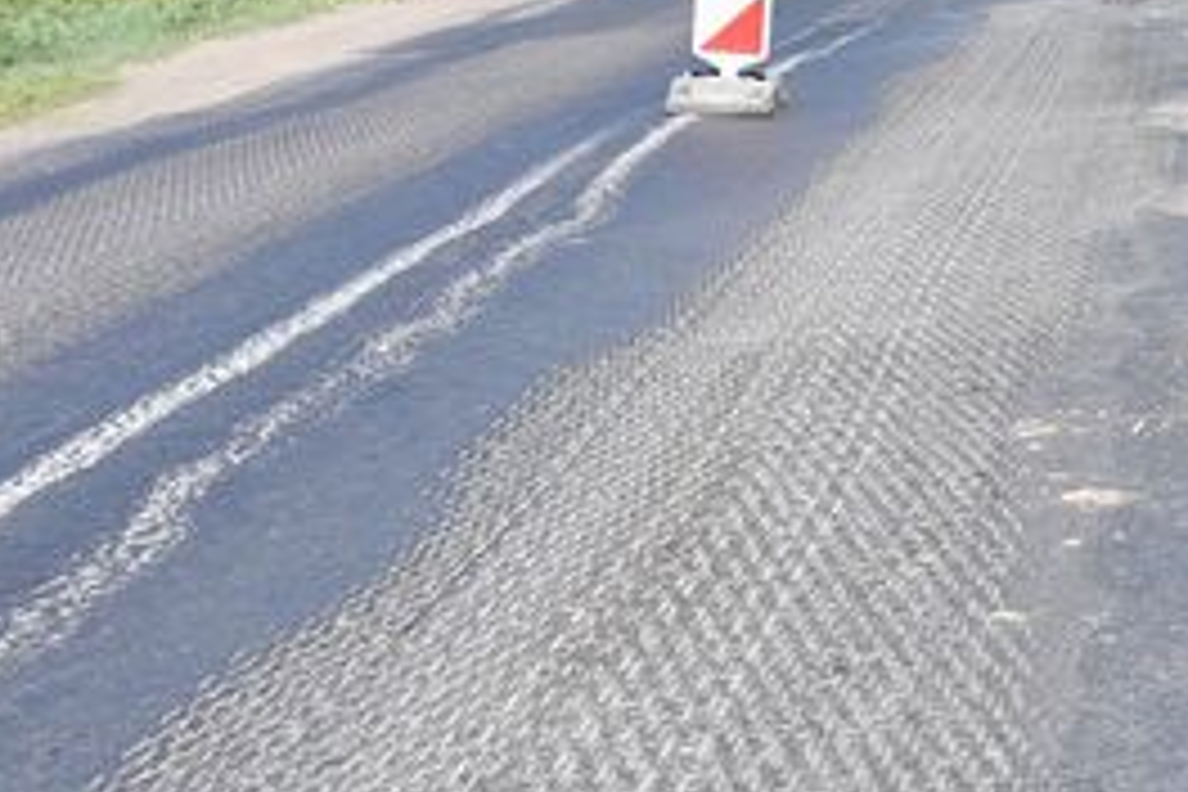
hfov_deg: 18.2
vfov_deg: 12.8
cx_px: 1454
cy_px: 124
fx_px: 3512
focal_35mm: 106
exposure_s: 1/500
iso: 180
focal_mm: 25
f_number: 8
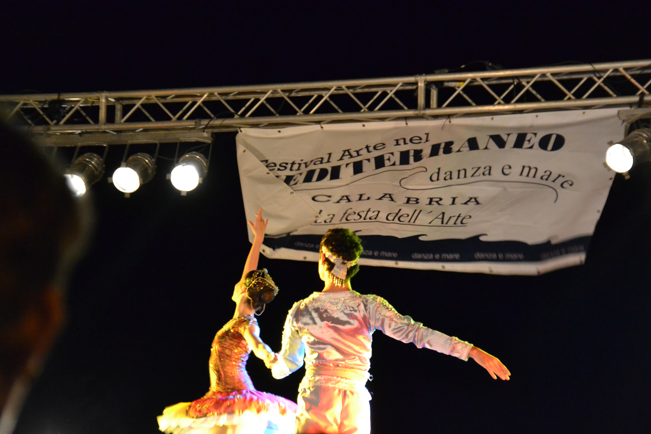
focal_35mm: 147
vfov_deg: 9.3
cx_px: 326
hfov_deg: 14.0
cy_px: 217
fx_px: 2658
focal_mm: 98
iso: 3200
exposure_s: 1/25
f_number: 5.6
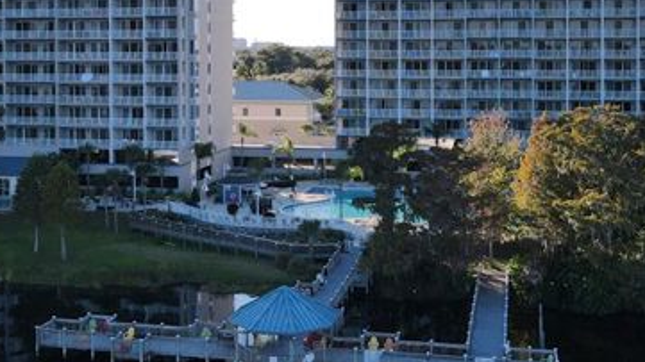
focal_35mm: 51
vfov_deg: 23.1
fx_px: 872
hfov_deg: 40.6
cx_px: 319
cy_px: 66
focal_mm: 4.5
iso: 100
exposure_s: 1/500
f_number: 2.8
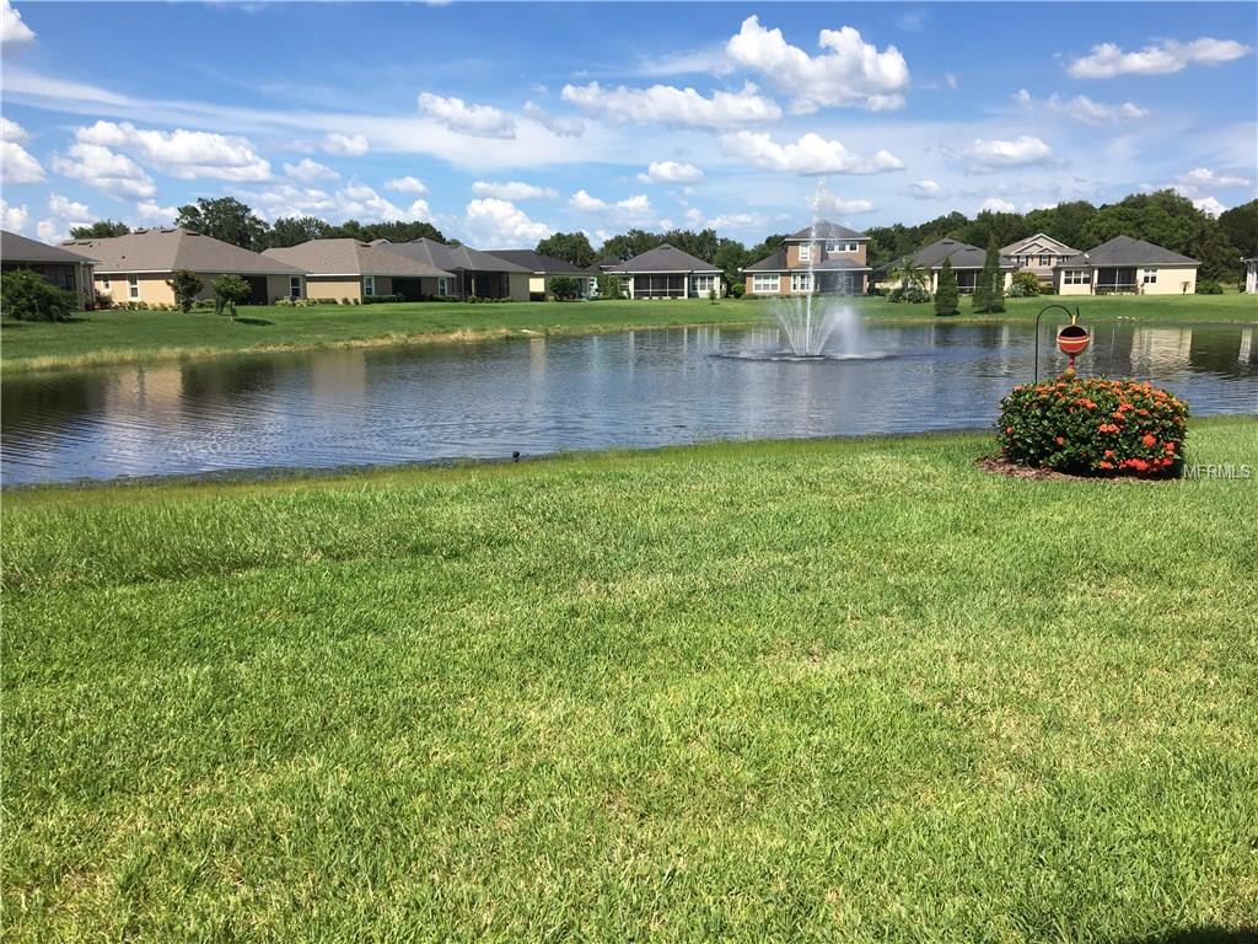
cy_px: 472
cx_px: 629
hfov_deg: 61.7
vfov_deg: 48.2
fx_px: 1054
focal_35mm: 29
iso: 25
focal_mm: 4.15
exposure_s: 1/2198
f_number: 2.2
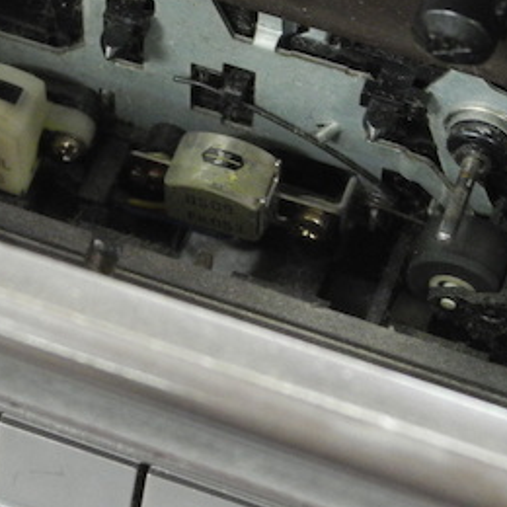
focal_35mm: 134
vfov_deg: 13.0
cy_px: 115
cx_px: 131
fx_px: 2220
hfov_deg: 13.0
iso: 400
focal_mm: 8.8
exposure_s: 1/8
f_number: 3.2
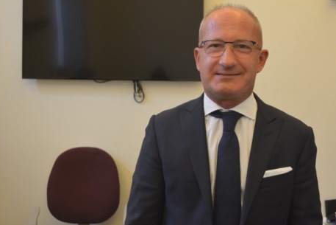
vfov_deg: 24.3
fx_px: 520
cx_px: 243
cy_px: 90
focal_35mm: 56
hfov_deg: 35.2
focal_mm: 25
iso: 400
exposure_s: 1/20
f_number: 4
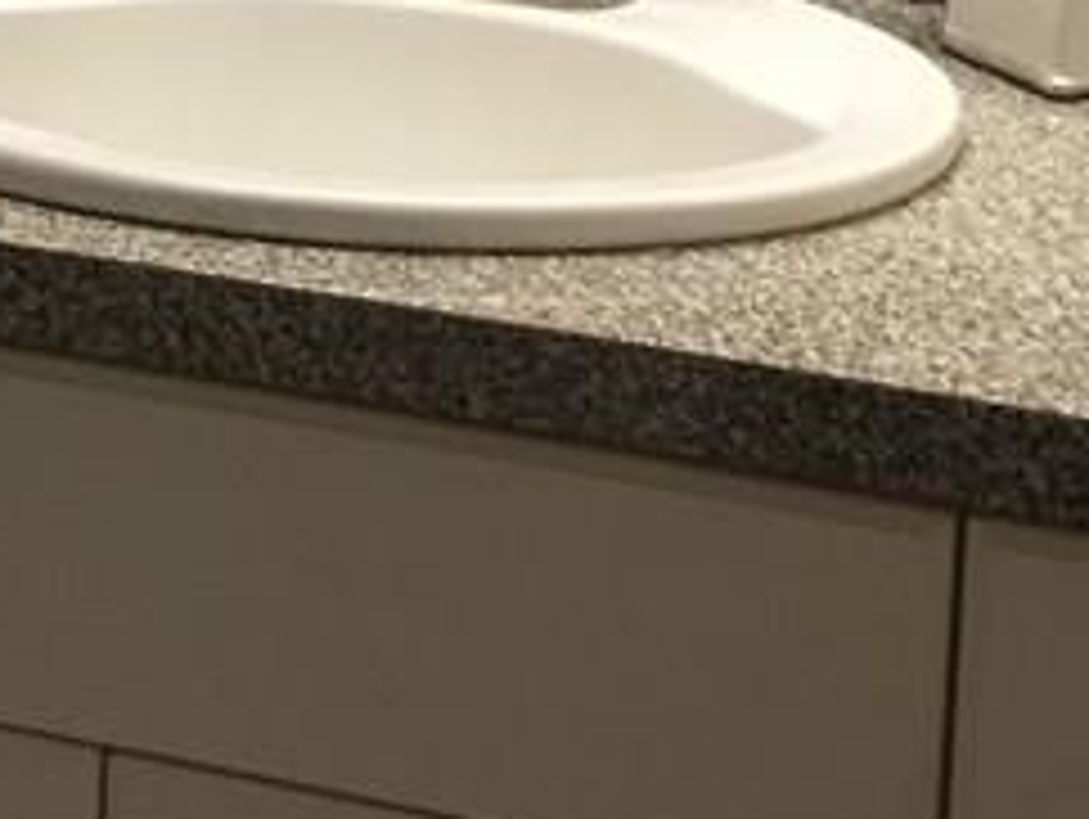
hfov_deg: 15.0
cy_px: -374
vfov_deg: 10.9
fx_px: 4125
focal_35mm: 131
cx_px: 297
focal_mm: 3.3
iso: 64
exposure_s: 1/30
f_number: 2.4
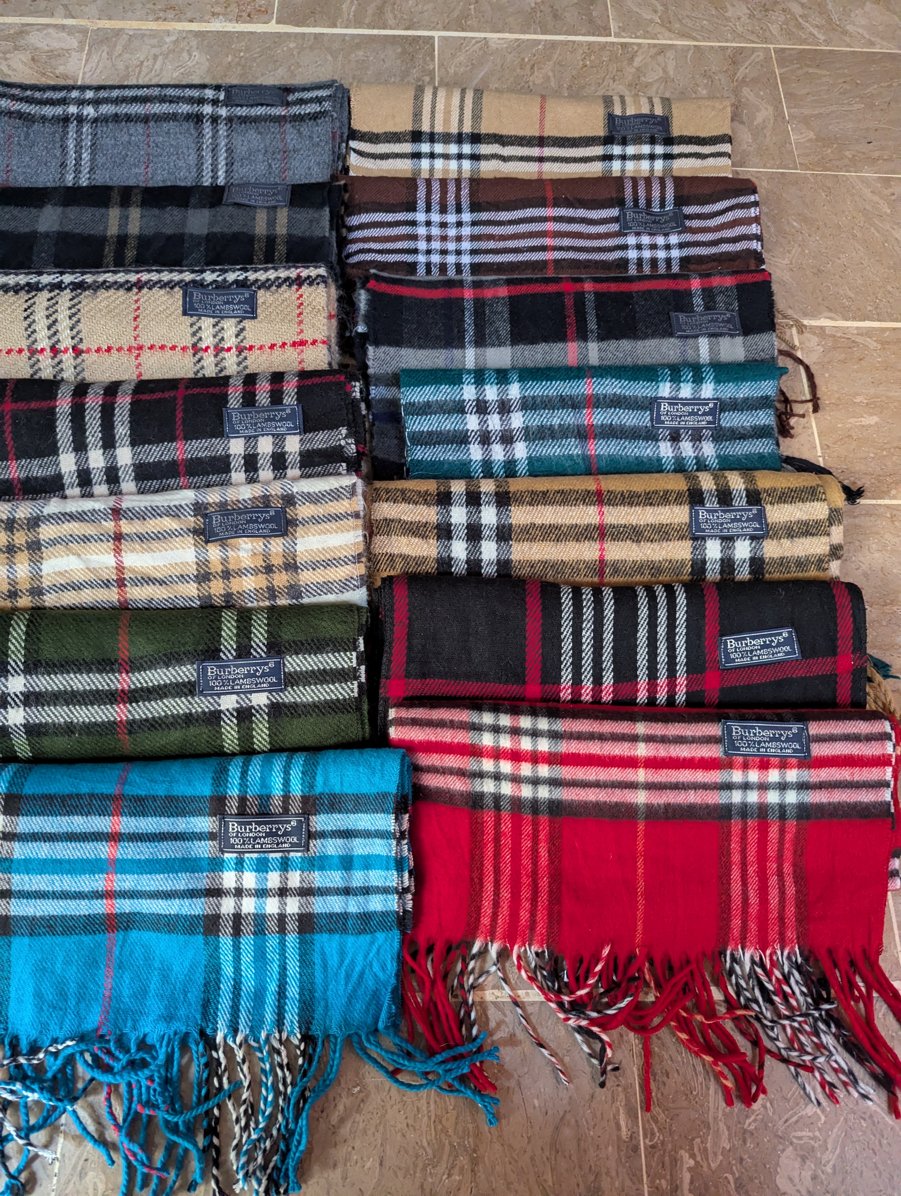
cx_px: 450
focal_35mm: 24
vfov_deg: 71.5
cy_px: 598
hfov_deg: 56.9
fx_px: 831
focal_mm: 6.81
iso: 1356
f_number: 1.85
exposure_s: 1/40.1
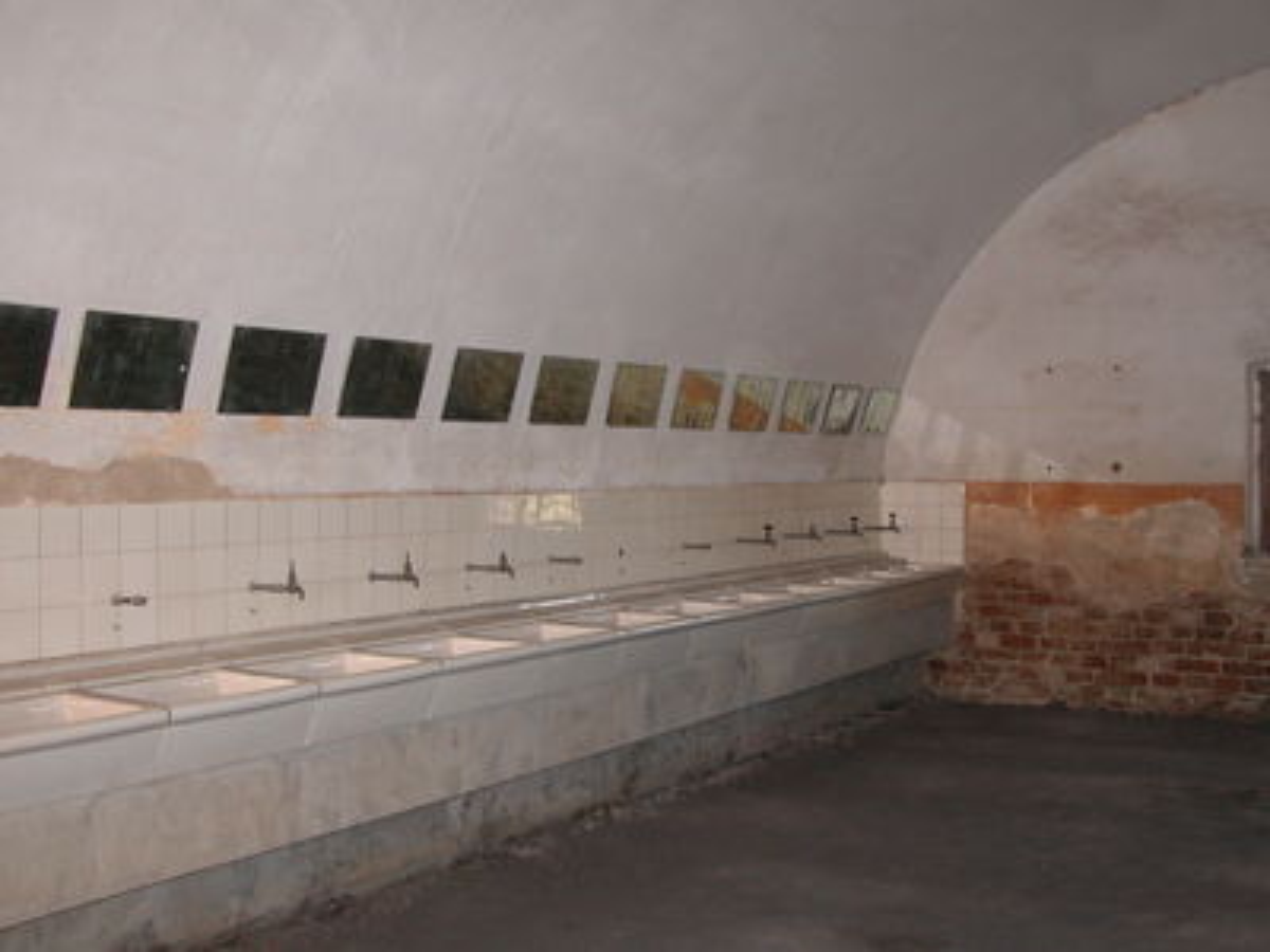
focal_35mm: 42
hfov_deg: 44.8
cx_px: 635
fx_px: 1541
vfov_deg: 34.3
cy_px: 476
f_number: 2.9
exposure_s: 1/60
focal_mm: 10.7
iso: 200
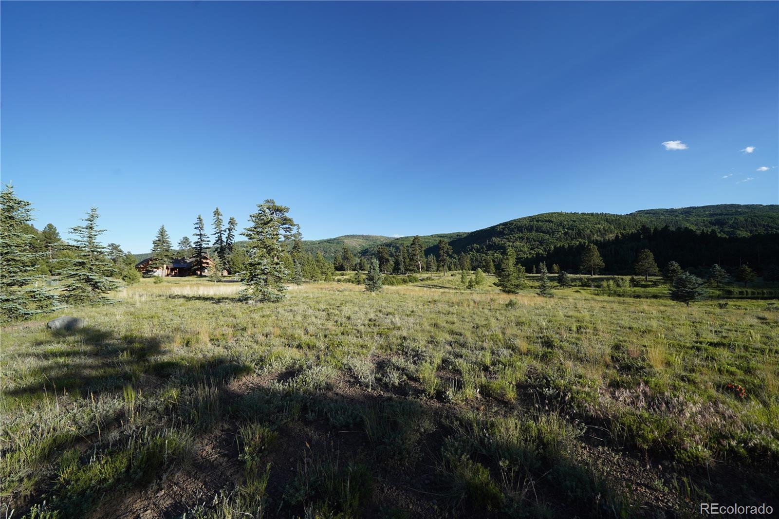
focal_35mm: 12
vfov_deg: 90.0
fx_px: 260
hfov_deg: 112.6
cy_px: 260
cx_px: 390
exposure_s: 1/250
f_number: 8
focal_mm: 12
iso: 200
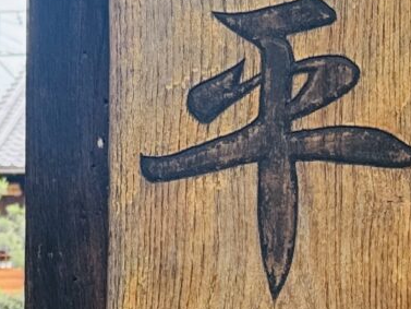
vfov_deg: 9.1
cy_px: 281
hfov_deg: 12.1
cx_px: 223
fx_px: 1936
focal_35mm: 163
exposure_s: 1/167
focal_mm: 6.76
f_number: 1.78
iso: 64
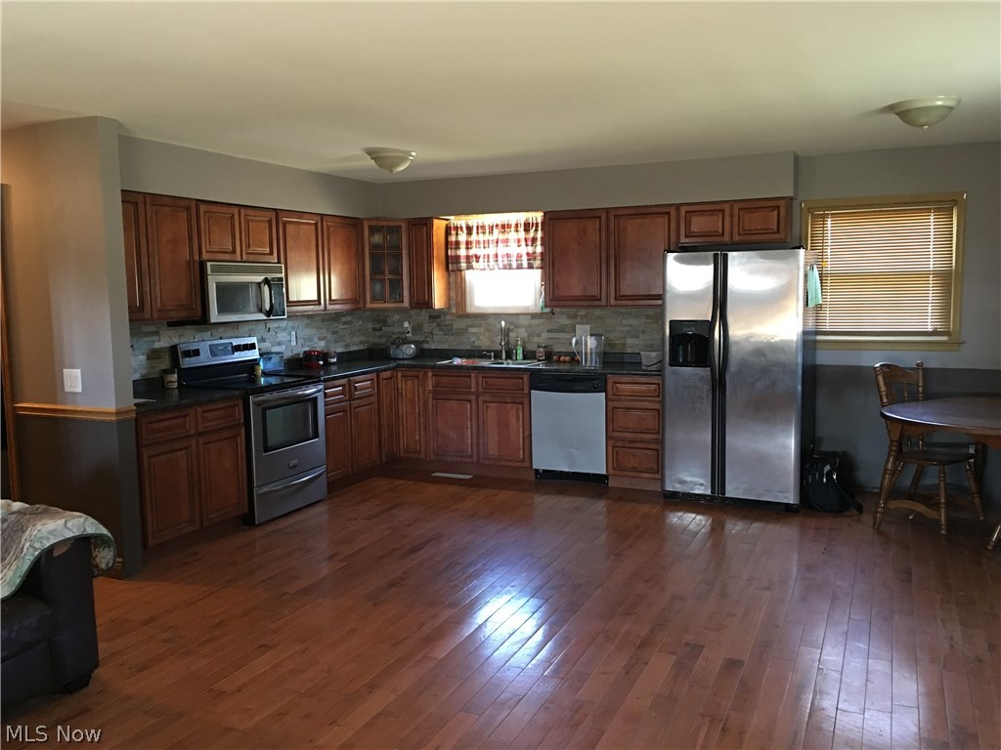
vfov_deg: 48.2
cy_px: 375
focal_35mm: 29
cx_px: 500
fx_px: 839
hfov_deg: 61.7
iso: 100
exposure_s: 1/8
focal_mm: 4.15
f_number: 2.2
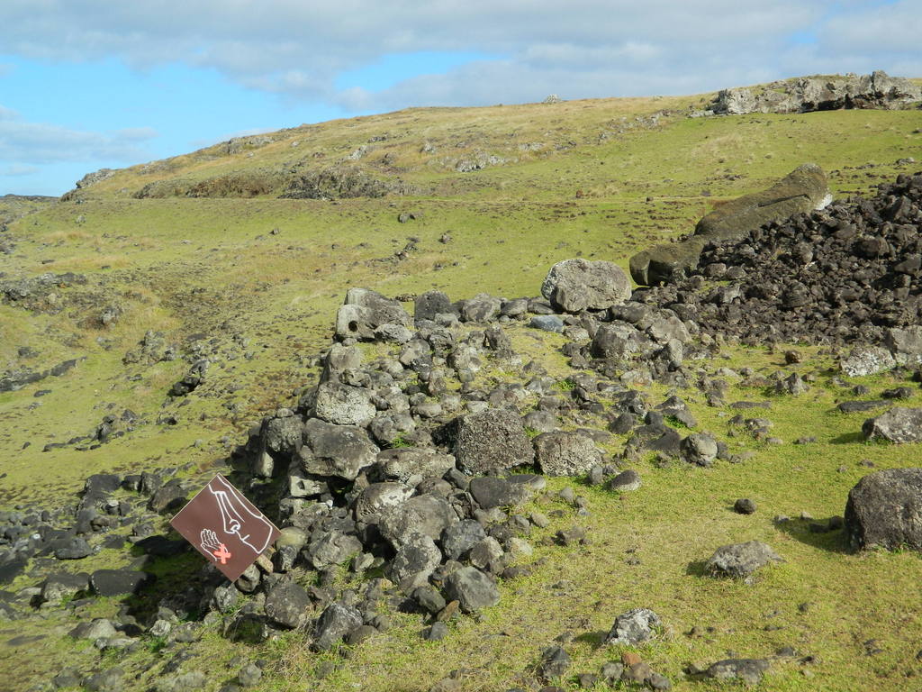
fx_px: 1252
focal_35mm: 47
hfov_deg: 40.4
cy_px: 346
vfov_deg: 30.9
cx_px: 461
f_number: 3.6
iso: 80
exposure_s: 1/800
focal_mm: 8.4
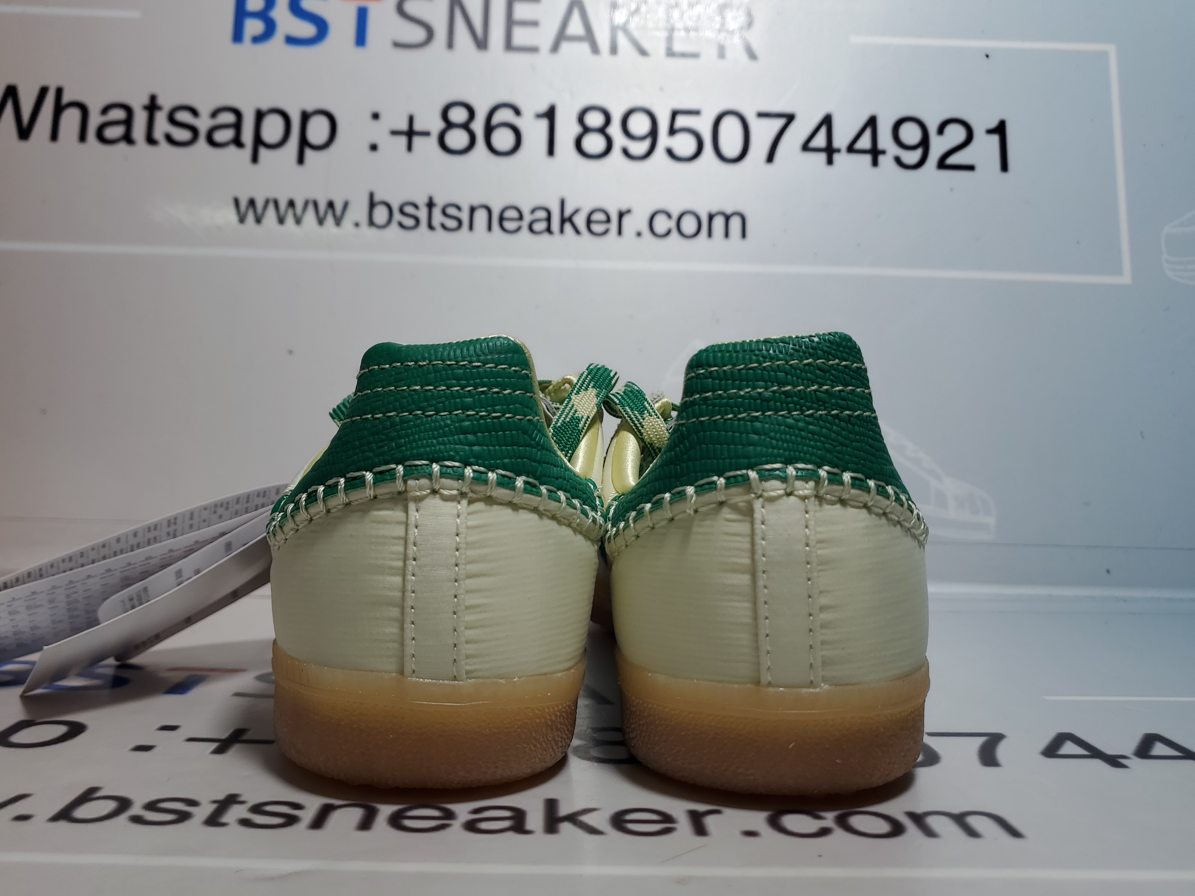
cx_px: 561
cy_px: 460
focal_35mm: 29
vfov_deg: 48.2
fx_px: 1001
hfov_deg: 61.6
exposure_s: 1/807
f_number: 1.5
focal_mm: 4.3
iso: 50
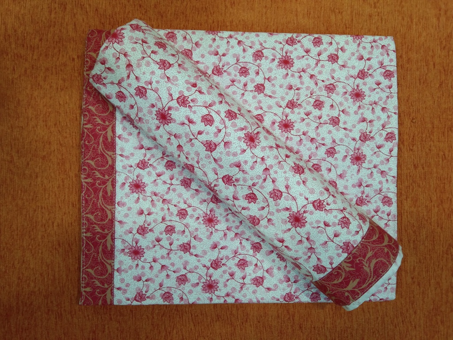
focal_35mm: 31
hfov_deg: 58.4
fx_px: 406
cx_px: 226
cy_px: 170
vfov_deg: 45.4
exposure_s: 1/50
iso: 234
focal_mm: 3.69
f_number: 2.2
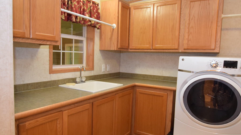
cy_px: 72
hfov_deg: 71.6
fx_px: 166
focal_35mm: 26
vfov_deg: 44.4
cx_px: 106
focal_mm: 10
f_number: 3.5
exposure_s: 1/60
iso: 1000
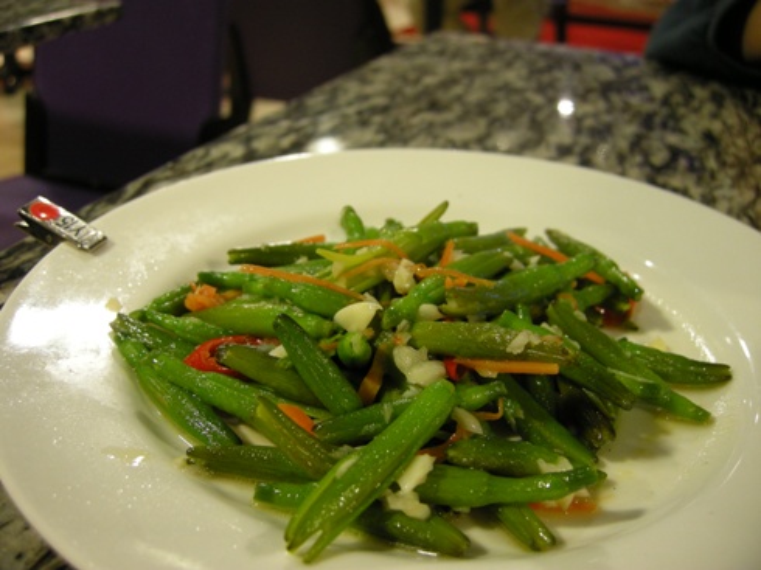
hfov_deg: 52.6
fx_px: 769
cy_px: 285
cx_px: 380
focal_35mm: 35
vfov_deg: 40.7
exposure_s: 1/8
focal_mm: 7.5
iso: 200
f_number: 2.7
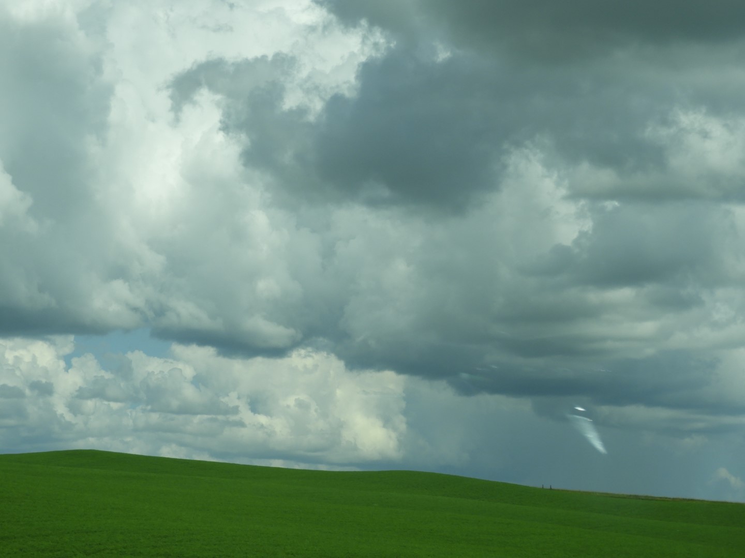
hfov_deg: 23.0
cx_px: 372
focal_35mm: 85
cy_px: 279
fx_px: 1829
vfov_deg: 17.4
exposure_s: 1/1000
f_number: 4.5
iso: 100
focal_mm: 15.2
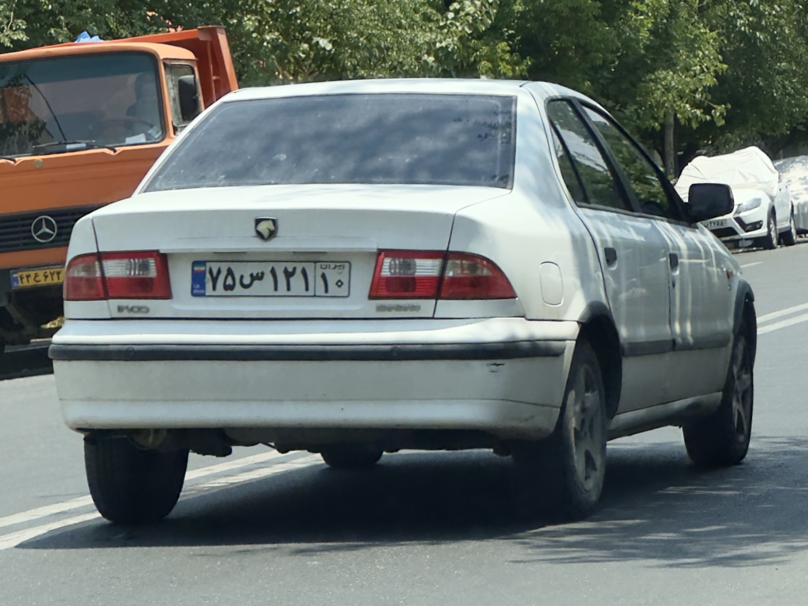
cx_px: 404
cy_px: 303
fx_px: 1798
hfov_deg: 25.3
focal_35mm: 77
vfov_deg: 19.1
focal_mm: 9
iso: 25
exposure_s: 1/402
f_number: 2.8
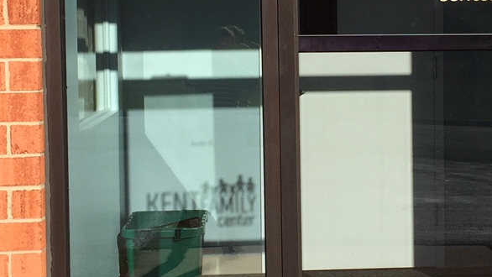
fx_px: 1148
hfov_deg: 24.0
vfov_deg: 13.7
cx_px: 363
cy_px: 81
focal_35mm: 88
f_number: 2.2
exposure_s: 1/2083
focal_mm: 4.15
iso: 32
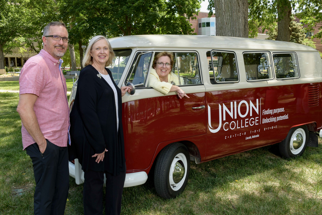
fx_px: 286
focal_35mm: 32
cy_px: 108
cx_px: 161
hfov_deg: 58.7
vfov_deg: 41.1
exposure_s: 1/160
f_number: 9
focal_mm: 32
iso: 400
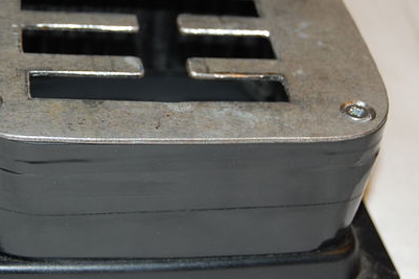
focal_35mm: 110
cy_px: 123
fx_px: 1280
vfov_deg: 12.4
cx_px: 127
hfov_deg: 18.5
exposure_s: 1/60
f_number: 5.3
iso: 400
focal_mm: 46
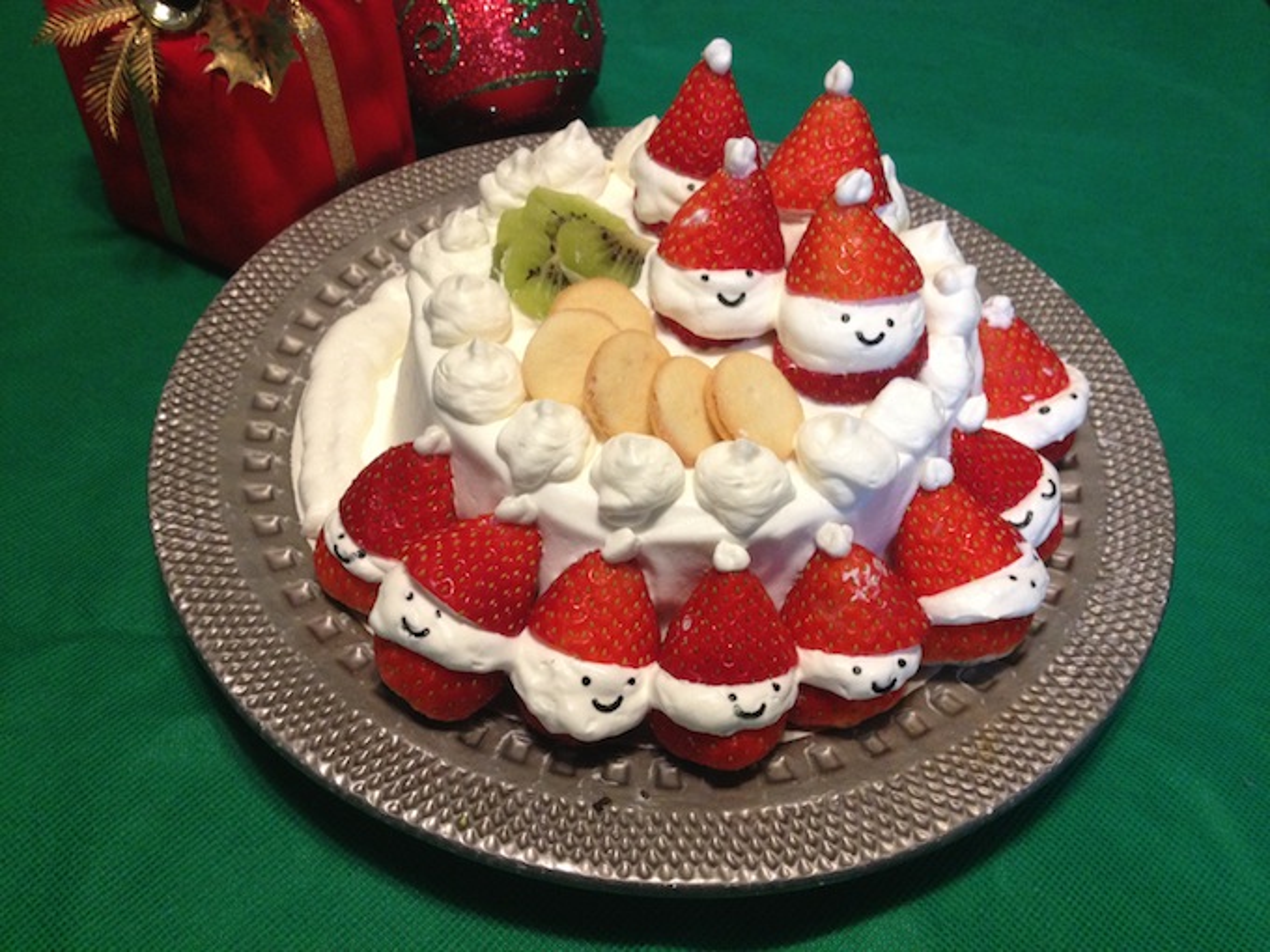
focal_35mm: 35
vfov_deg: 40.7
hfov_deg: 52.6
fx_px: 1284
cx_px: 635
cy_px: 476
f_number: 2.4
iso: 200
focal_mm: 4.28
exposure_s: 1/20
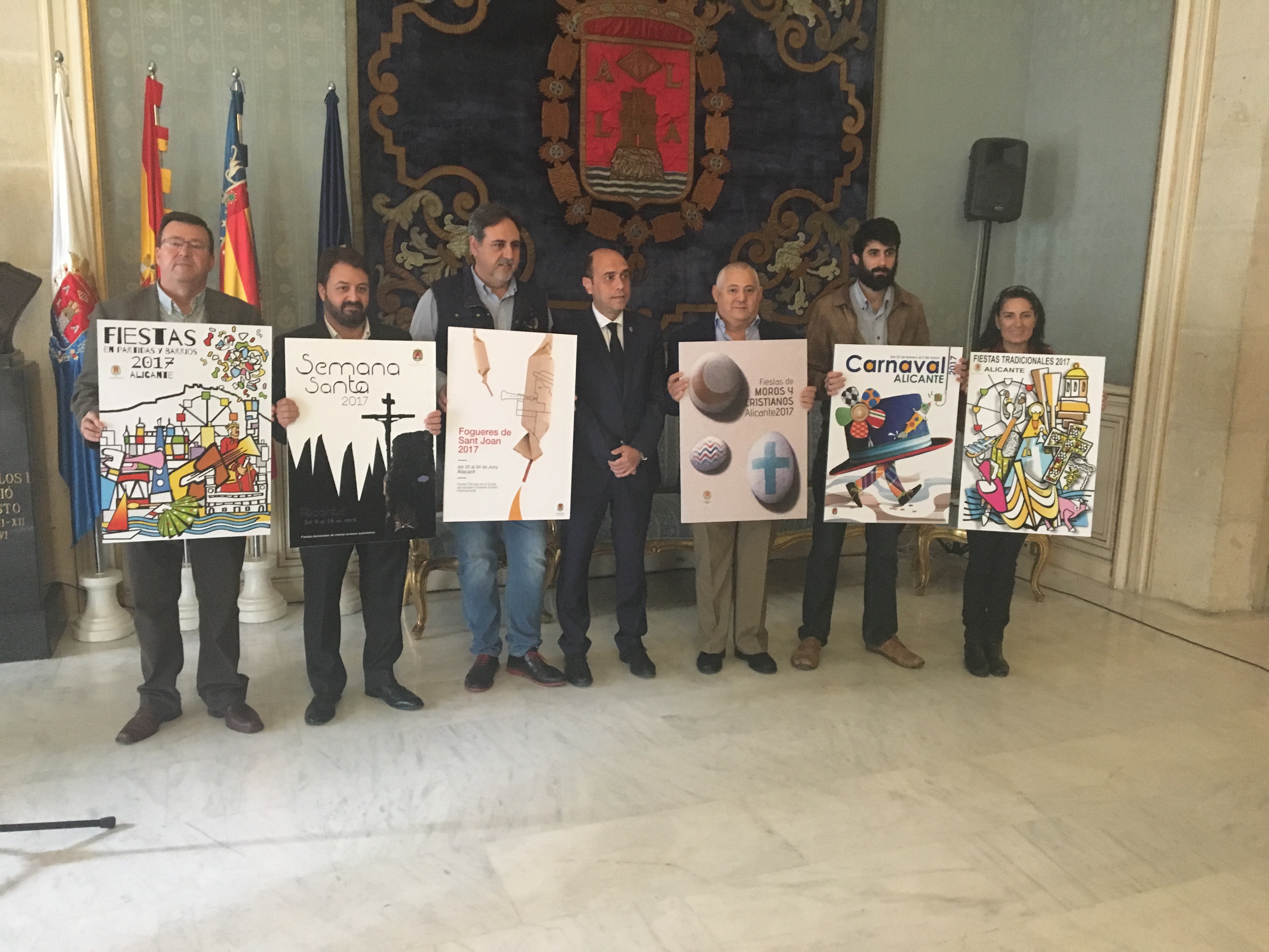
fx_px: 1063
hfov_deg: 61.7
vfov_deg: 48.2
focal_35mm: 29
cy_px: 476
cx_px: 634
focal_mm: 4.15
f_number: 2.2
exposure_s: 1/25
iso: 250
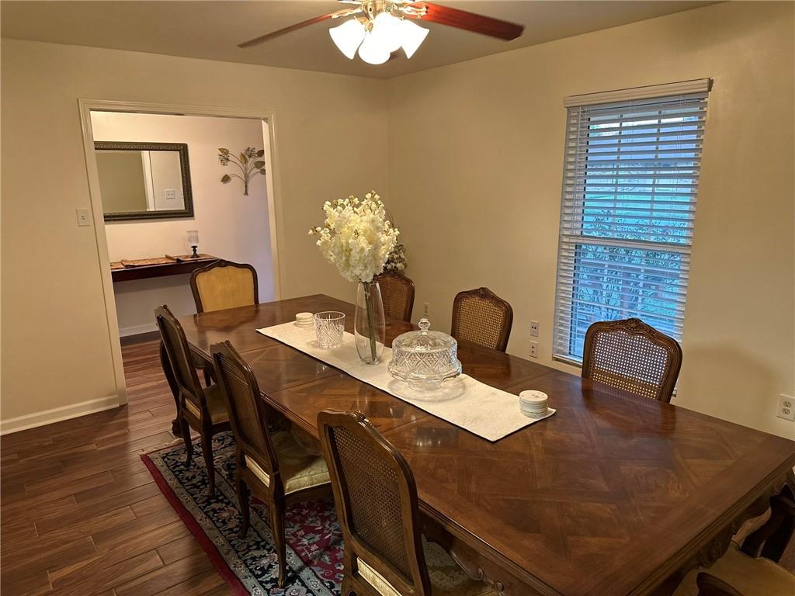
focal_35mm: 24
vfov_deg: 56.8
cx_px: 398
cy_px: 298
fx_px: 551
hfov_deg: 71.6
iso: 320
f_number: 1.78
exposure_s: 1/60
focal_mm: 6.86
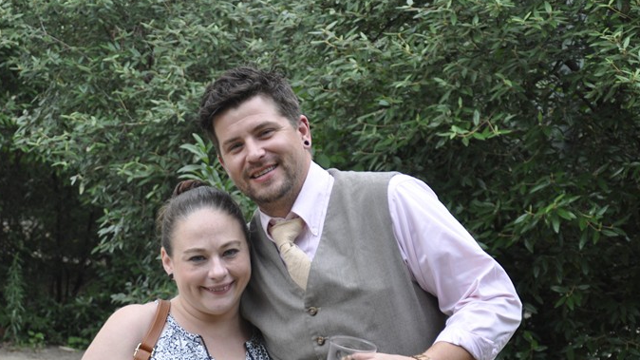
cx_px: 204
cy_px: 303
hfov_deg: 15.9
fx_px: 2291
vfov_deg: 9.0
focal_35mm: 135
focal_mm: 58
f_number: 5
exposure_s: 1/60
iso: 400
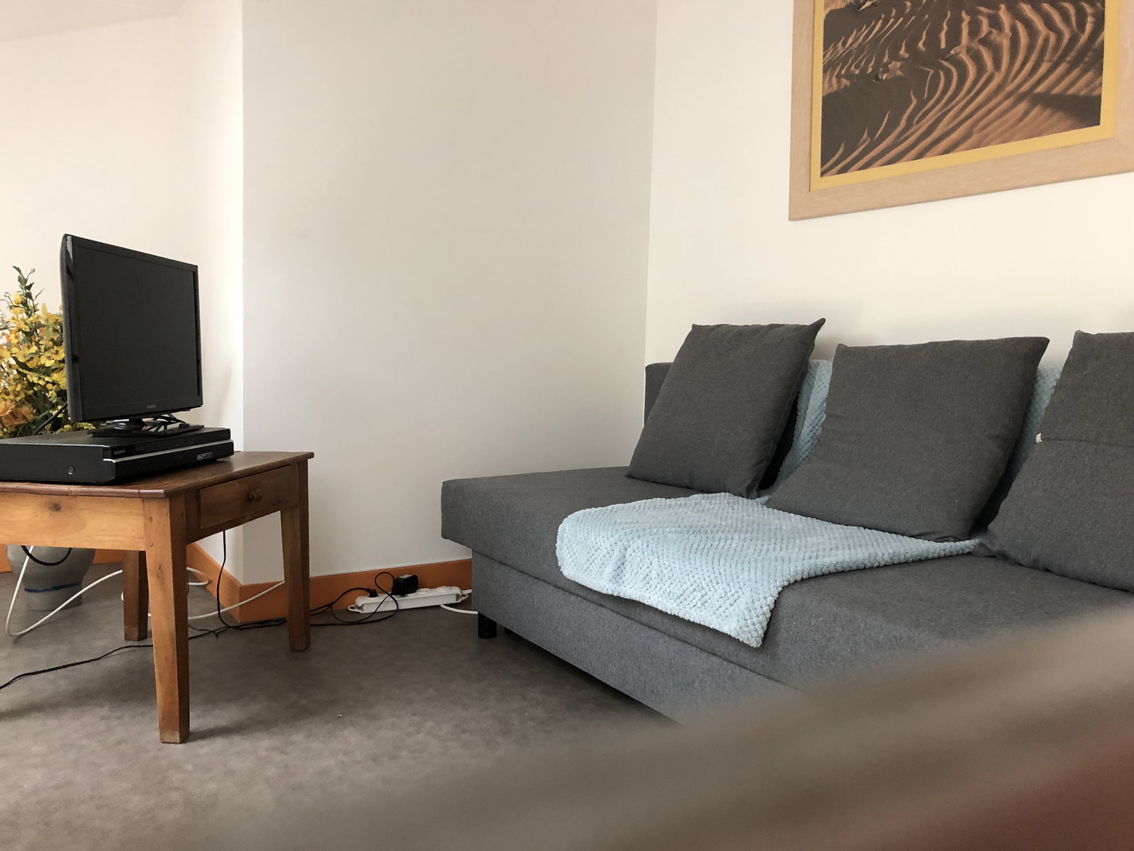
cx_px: 567
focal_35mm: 28
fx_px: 917
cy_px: 426
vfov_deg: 49.7
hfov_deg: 63.4
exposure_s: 1/15
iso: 64
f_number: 1.8
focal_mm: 3.99
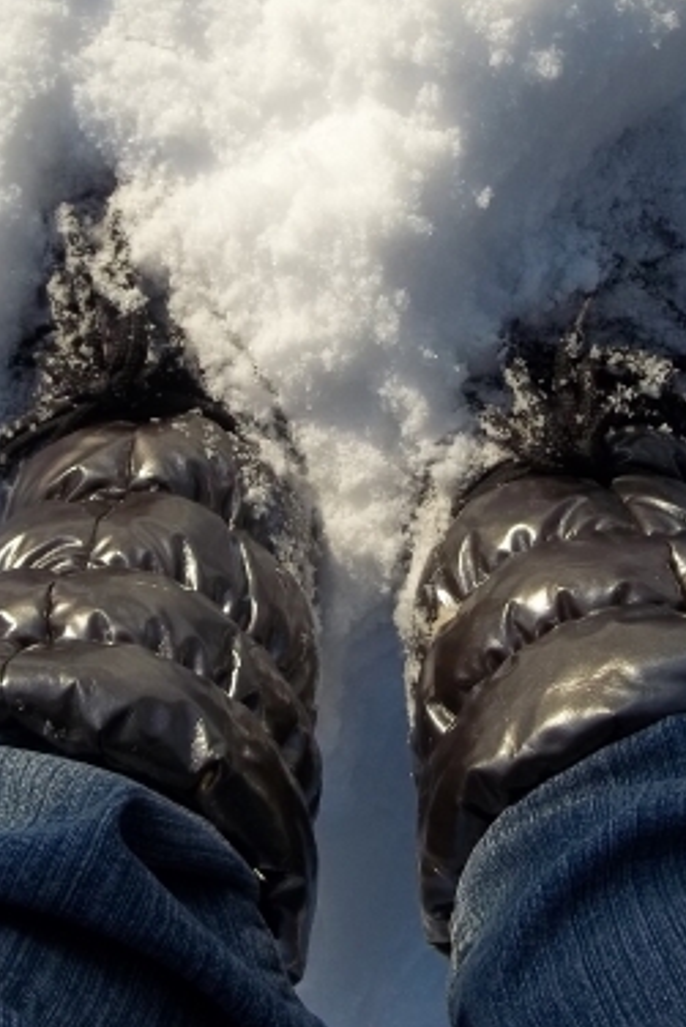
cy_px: 430
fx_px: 1513
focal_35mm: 53
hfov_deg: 25.5
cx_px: 301
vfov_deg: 37.4
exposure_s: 1/160
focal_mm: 5.7
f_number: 8.8
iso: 64
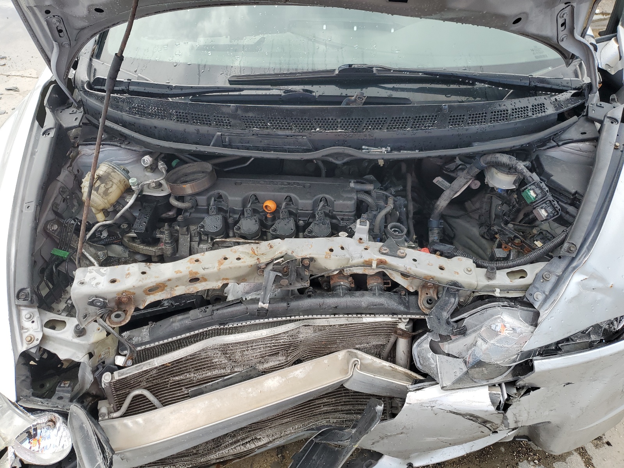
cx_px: 312
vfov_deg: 53.1
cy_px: 234
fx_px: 469
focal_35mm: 26
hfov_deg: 67.3
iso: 50
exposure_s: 1/625
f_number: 1.5
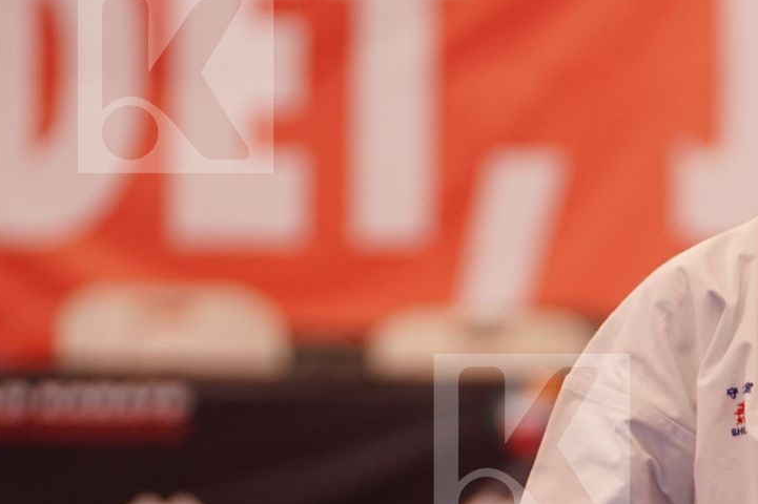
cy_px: 449
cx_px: 888
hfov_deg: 3.7
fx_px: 11827
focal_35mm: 562
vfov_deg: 2.4
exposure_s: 1/500
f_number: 2.8
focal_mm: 150
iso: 800
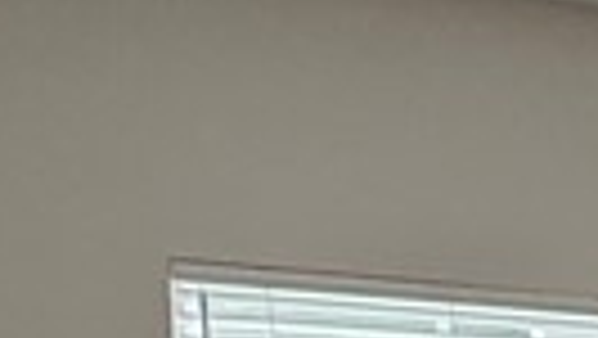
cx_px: 1879
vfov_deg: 9.5
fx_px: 1856
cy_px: 753
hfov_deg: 10.7
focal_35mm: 117
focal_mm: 2.22
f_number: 2.2
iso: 125
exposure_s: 1/120
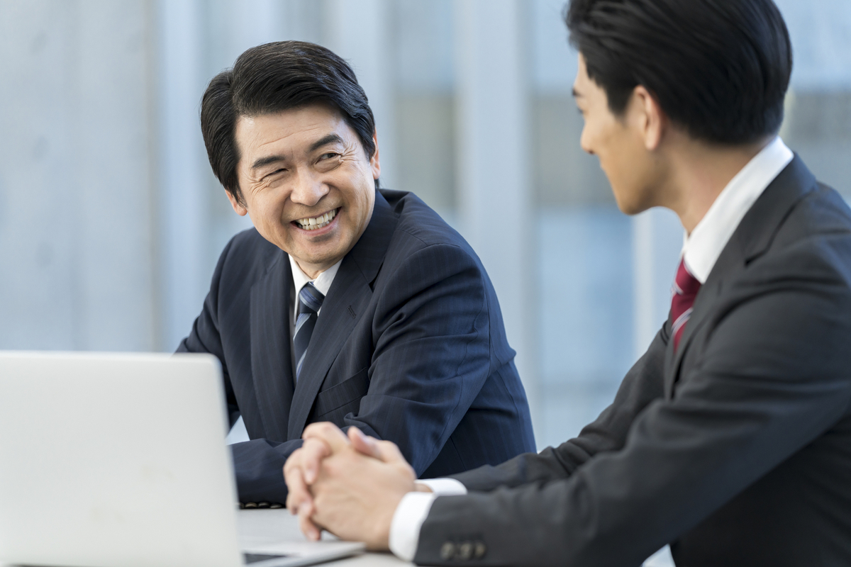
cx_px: 426
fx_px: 3096
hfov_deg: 15.6
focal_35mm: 131
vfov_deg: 10.5
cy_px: 284
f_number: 2.8
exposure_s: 1/500
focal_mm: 131
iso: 640
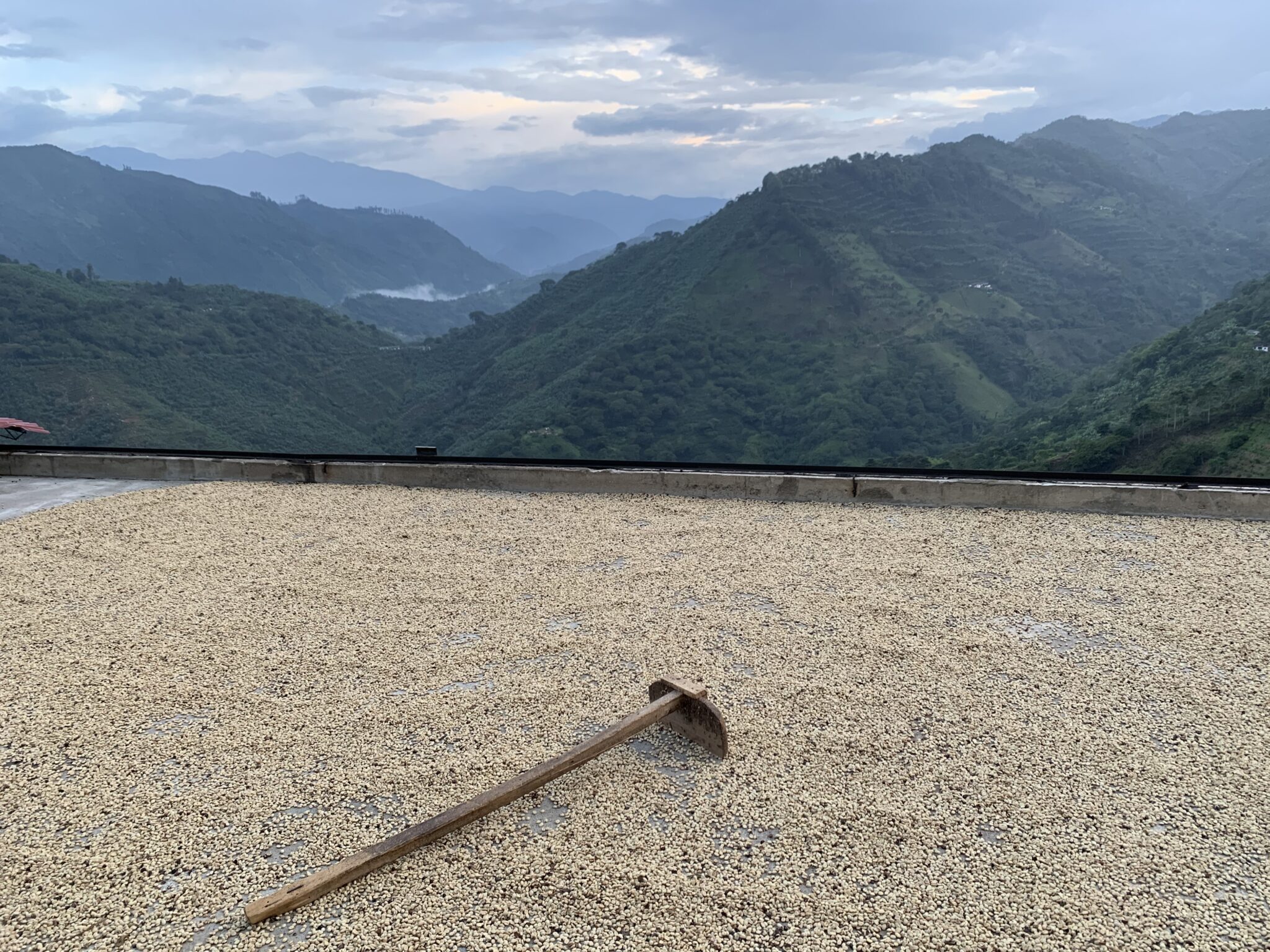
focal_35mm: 26
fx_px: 954
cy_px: 476
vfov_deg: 53.1
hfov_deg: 67.3
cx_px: 635
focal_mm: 4.25
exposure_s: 1/121
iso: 80
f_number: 1.8
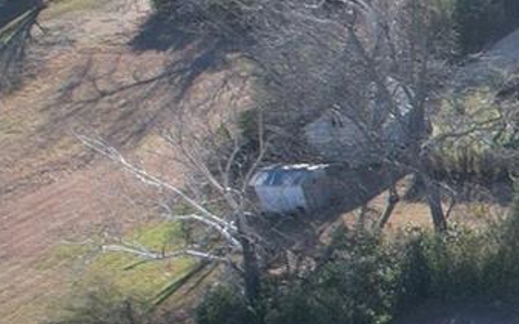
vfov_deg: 9.5
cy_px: 385
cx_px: 1509
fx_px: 1923
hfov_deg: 10.9
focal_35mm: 136
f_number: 2.8
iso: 100
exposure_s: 1/640
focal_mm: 8.38
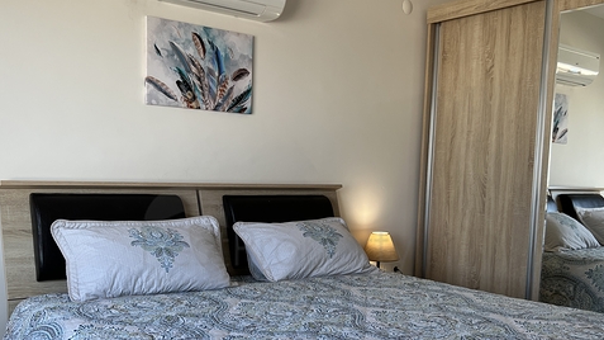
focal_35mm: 38
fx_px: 608
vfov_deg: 30.8
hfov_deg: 52.7
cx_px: 279
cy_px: 239
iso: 40
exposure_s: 1/233
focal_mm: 5.7
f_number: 1.5
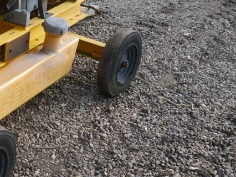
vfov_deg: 19.0
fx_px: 525
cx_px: -46
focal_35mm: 77
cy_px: 43
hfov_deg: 23.2
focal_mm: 16
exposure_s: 1/200
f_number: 5
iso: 160
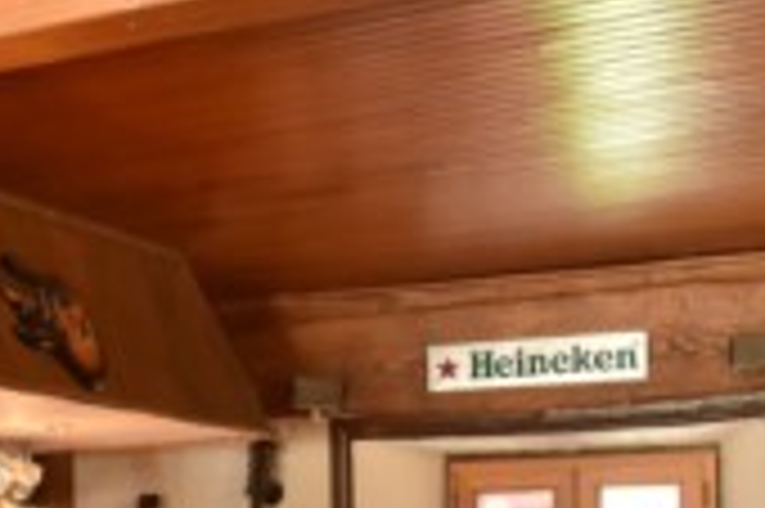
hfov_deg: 22.5
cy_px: 609
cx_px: -54
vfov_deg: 15.3
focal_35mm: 86
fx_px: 1826
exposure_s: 1/20
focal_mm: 19
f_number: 4
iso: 800
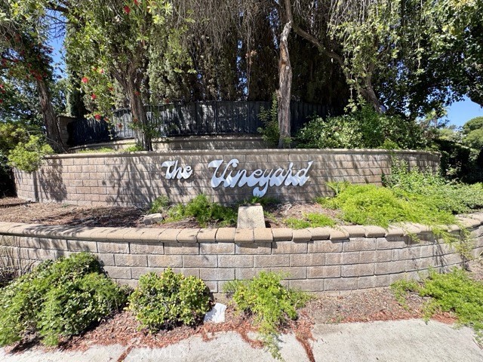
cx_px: 242
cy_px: 181
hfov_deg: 102.1
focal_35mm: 14
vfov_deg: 85.7
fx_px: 195
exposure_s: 1/1034
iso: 40
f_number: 2.2
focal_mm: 2.22
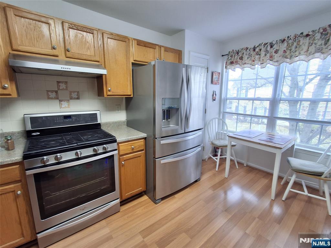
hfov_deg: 94.5
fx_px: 153
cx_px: 166
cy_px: 124
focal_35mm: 16
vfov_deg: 78.1
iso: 40
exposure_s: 1/40
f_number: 2.2
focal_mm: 1.64
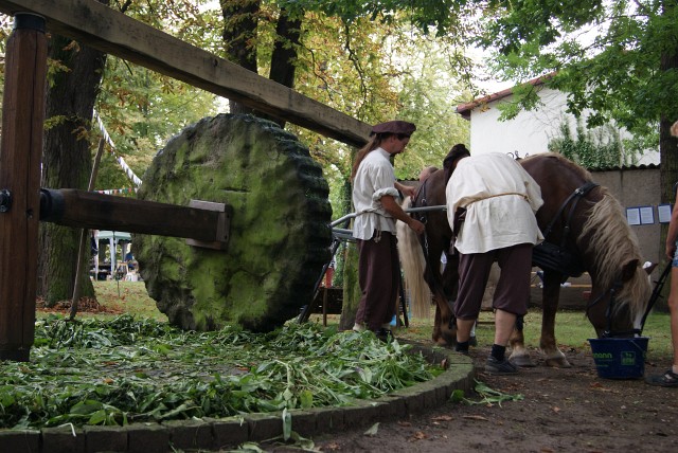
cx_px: 339
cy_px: 226
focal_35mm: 39
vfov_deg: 34.3
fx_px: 735
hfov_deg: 49.5
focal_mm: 26
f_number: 4.5
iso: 160
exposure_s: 1/50
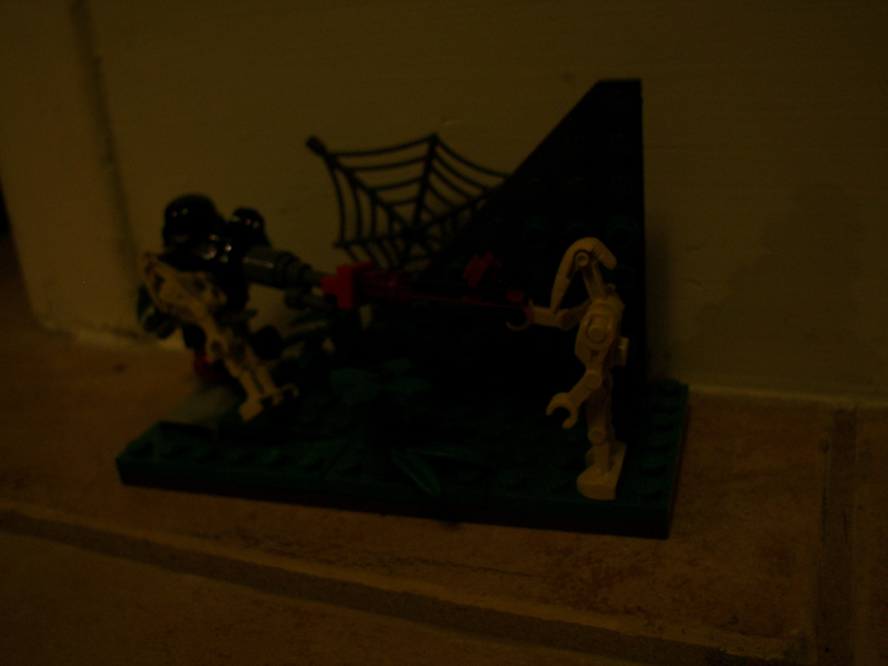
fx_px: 924
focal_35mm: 36
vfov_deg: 39.7
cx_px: 444
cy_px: 333
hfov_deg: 51.4
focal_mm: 6
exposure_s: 1/30
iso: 100
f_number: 2.8
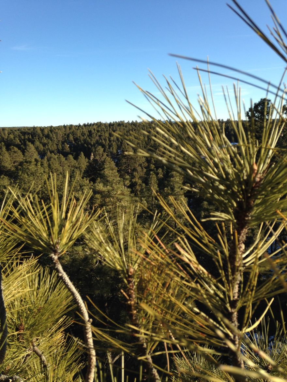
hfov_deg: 43.0
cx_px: 144
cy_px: 191
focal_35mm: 33
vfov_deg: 55.3
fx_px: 365
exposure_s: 1/623
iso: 50
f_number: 2.4
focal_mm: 4.12
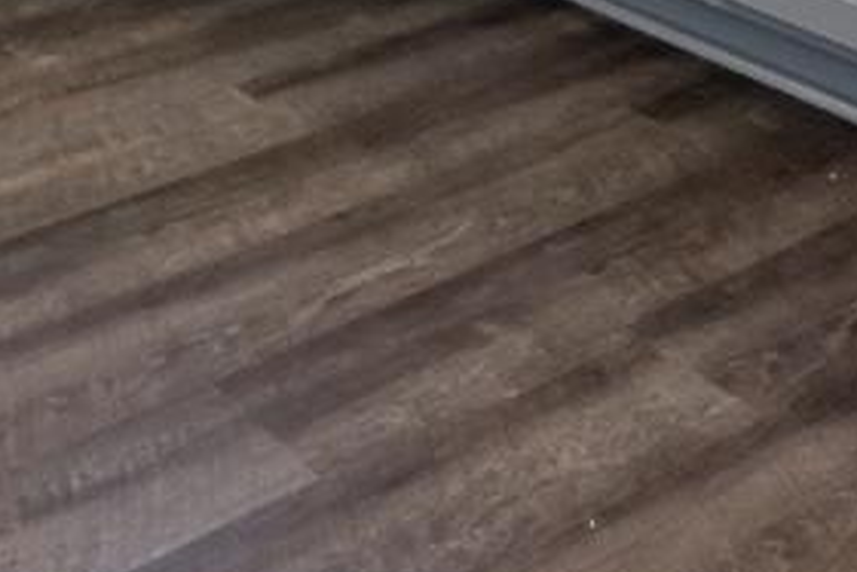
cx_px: 722
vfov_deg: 14.4
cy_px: -642
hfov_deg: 26.3
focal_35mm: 75
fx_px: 1786
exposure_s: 1/160
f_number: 4
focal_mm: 14
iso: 640
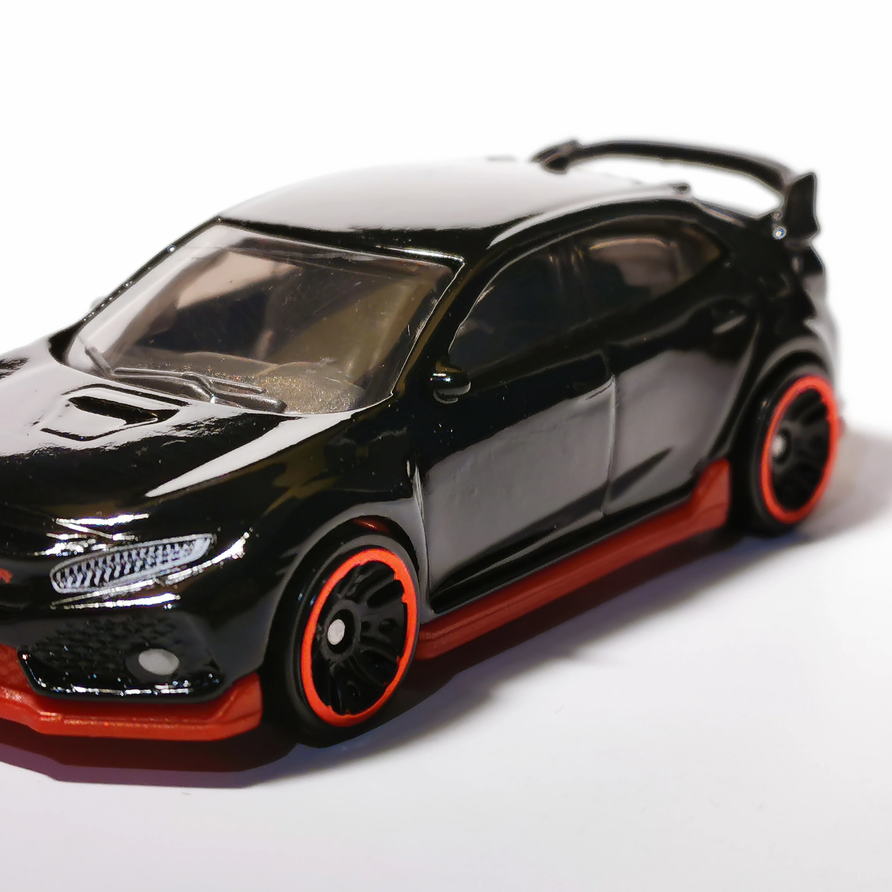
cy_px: 445
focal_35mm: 91
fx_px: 2653
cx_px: 327
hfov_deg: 19.0
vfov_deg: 19.1
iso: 100
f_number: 1.8
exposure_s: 1/50
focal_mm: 5.58
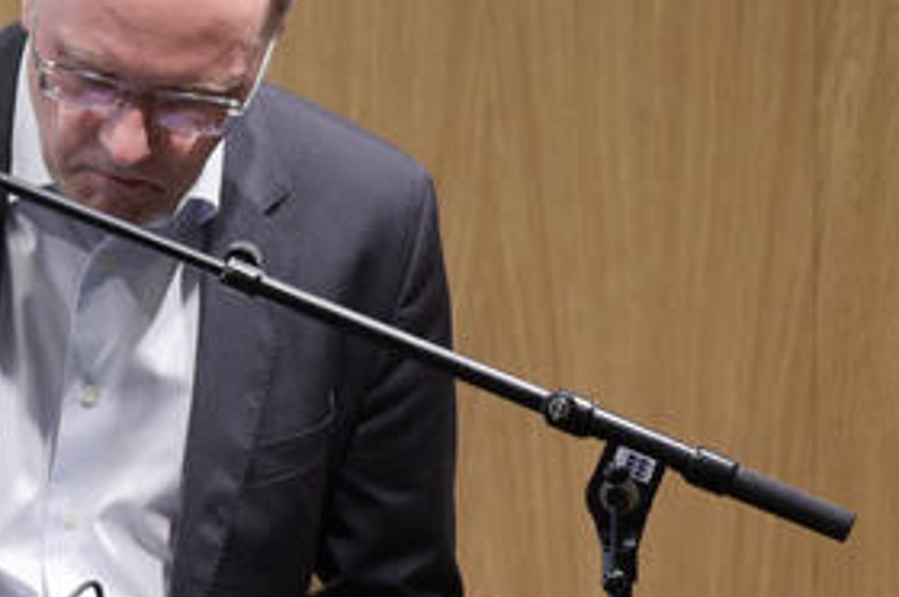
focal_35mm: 505
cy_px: 323
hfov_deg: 4.1
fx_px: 12596
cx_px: -148
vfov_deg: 2.7
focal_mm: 112
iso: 400
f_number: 5.6
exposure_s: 1/60
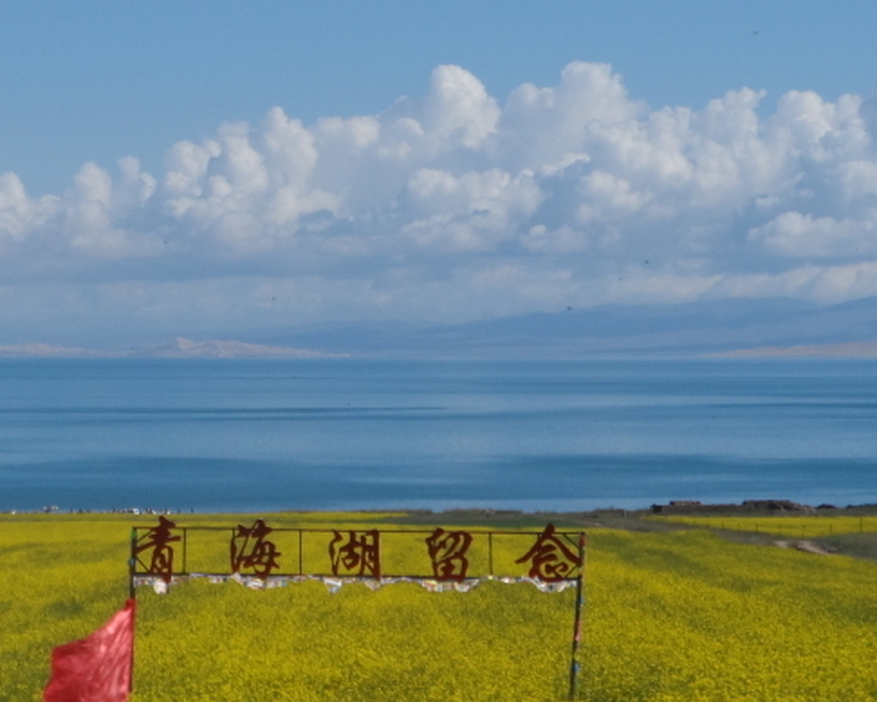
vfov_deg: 8.5
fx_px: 4699
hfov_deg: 10.6
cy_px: 137
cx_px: 101
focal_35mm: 181
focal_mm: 14.3
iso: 80
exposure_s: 1/1000
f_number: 4.5
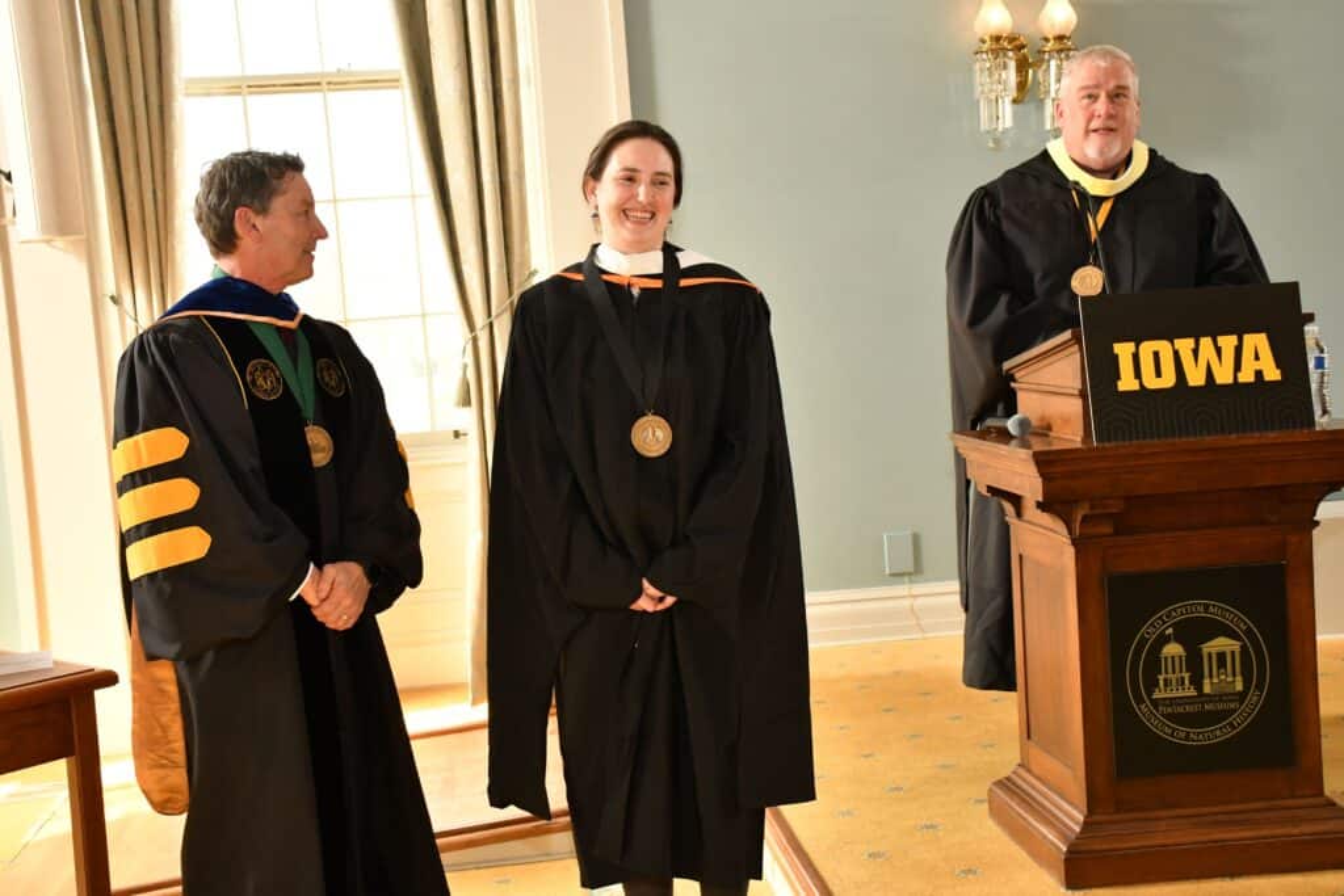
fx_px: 1792
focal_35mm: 48
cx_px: 672
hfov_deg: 41.1
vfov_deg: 28.1
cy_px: 448
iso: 1250
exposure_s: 1/200
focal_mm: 32
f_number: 6.3
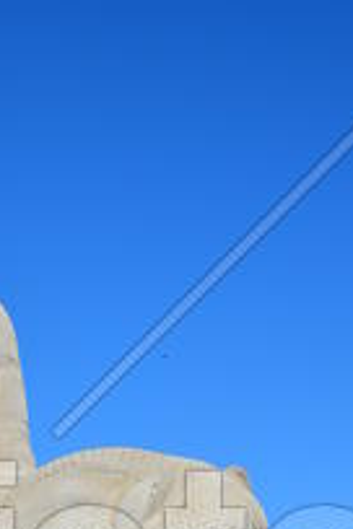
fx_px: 1883
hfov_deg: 10.5
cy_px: 570
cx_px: -82
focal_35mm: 128
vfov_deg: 15.6
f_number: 11
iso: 100
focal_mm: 30
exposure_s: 1/320
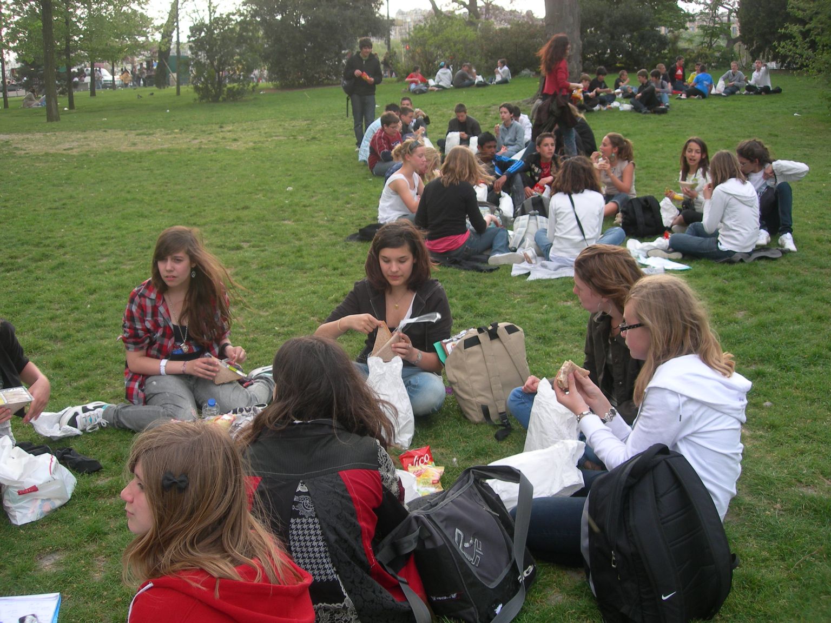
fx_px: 912
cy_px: 312
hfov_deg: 49.0
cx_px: 416
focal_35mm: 38
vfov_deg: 37.7
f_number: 2.8
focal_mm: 7.8
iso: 50
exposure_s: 1/130
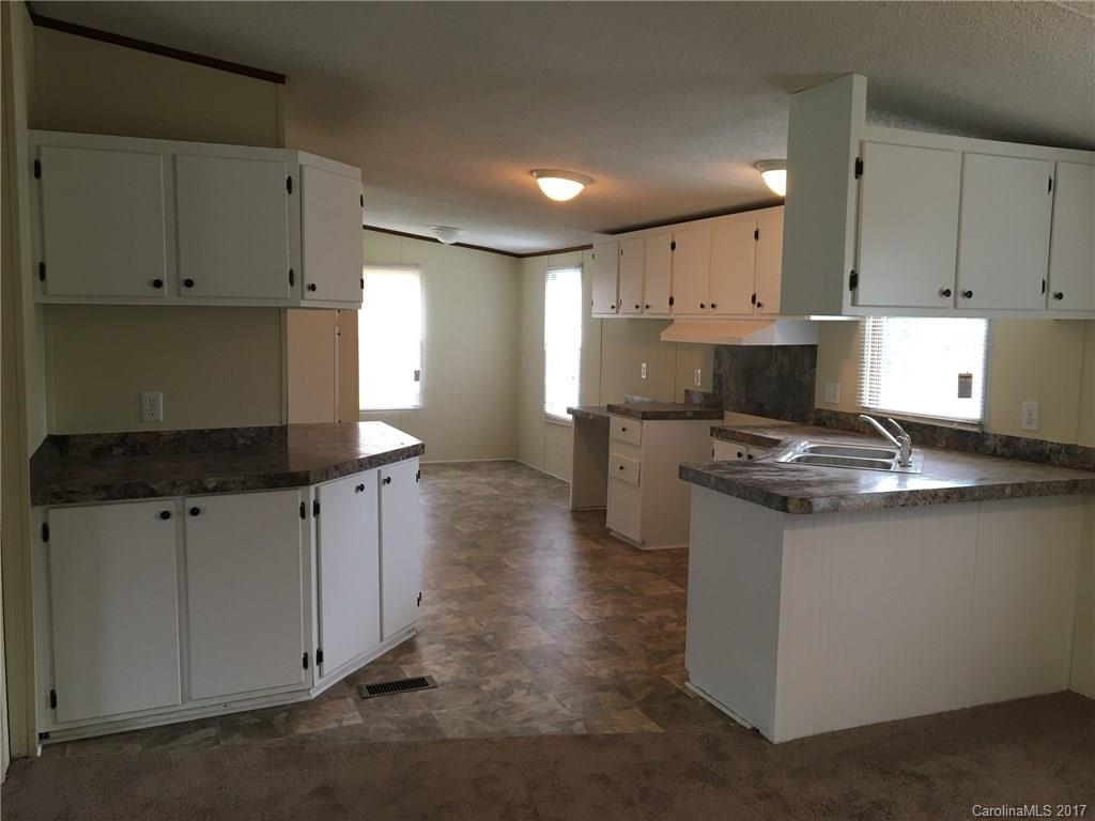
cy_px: 410
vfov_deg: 48.2
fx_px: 917
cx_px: 548
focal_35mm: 29
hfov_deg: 61.7
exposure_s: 1/30
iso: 80
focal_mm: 4.15
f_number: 2.2
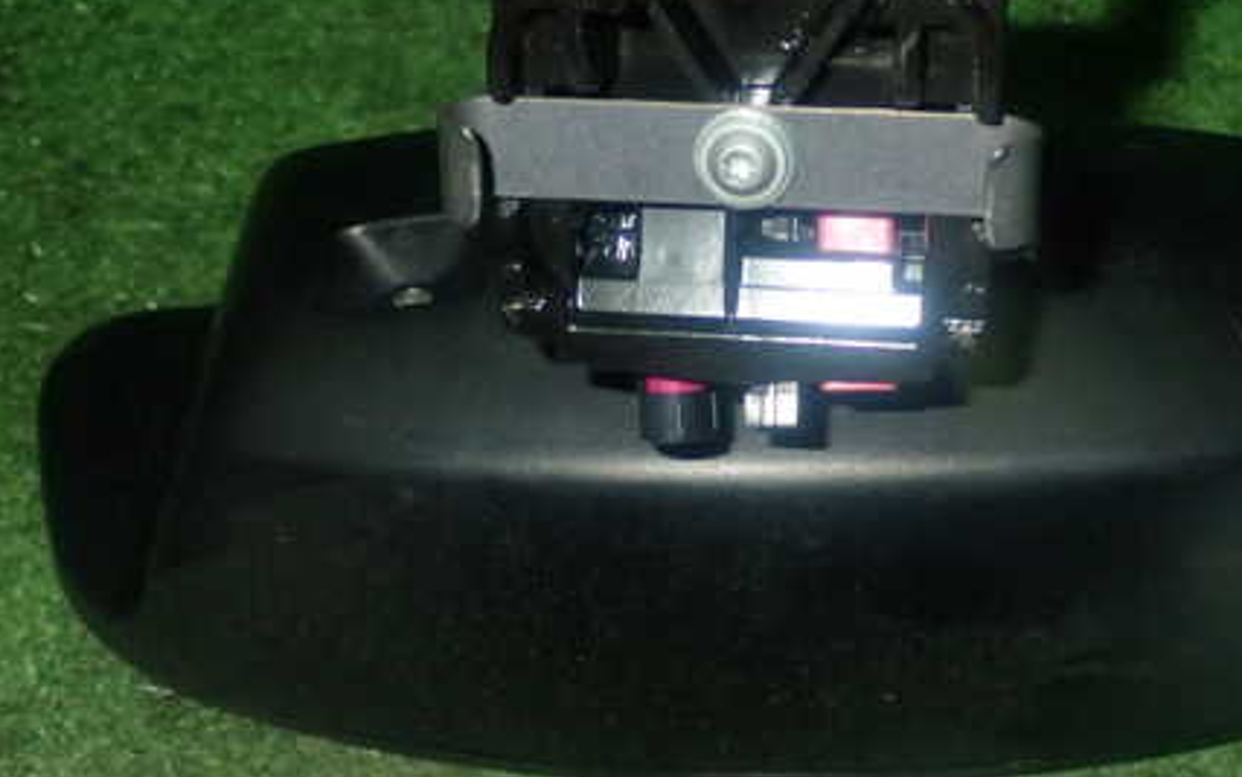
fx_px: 2065
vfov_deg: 21.2
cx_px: 820
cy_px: 268
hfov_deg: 33.2
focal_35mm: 61
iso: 320
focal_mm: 7.31
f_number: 8
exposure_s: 1/40
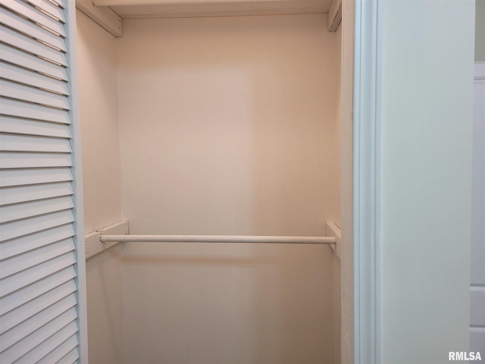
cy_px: 182
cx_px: 242
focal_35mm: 26
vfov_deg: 53.1
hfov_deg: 67.3
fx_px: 364
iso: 125
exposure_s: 1/119
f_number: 1.8
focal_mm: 5.4
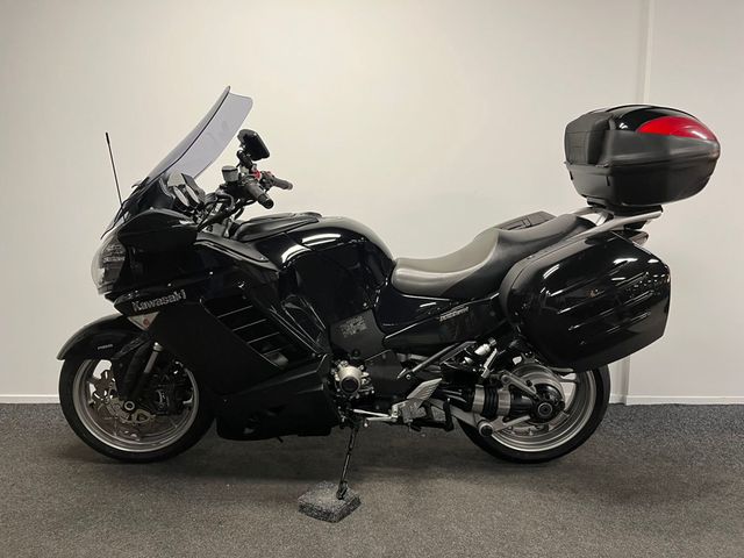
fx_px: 559
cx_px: 372
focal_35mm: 26
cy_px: 279
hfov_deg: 67.3
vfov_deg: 53.1
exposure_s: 1/50
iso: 100
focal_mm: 5.1
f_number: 1.6
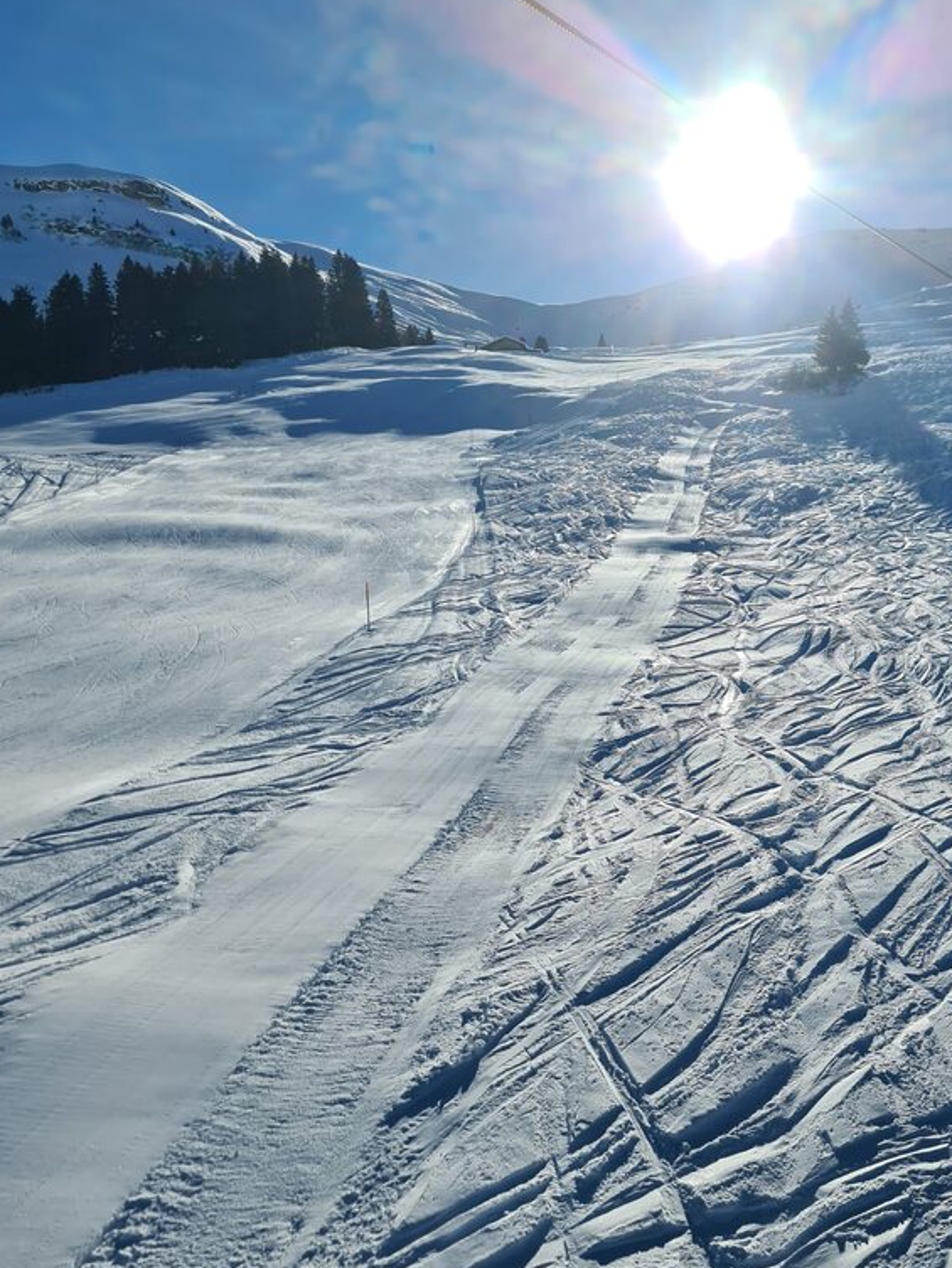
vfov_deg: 53.7
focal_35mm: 34
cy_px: 734
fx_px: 1246
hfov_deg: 41.4
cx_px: 607
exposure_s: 1/3216
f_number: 1.8
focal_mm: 7
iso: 50
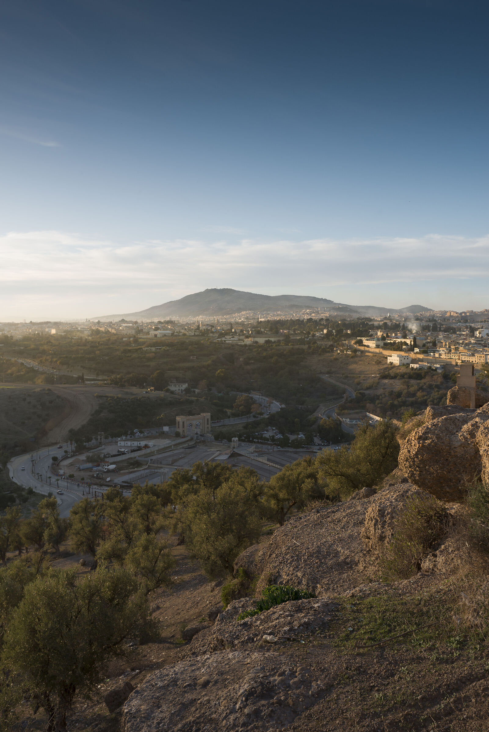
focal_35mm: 32
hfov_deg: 41.1
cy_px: 366
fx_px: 651
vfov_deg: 58.7
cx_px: 244
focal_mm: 32
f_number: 9
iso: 320
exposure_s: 1/250
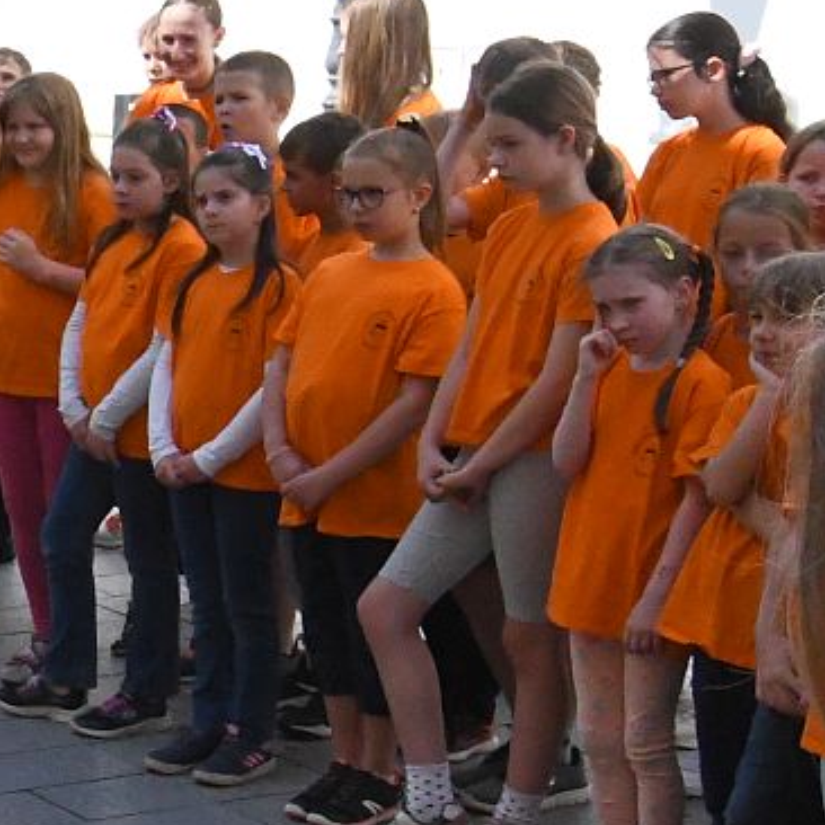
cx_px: -579
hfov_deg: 14.9
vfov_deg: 16.7
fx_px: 2804
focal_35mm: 104
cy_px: 418
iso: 5000
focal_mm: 19
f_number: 18
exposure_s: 1/1250
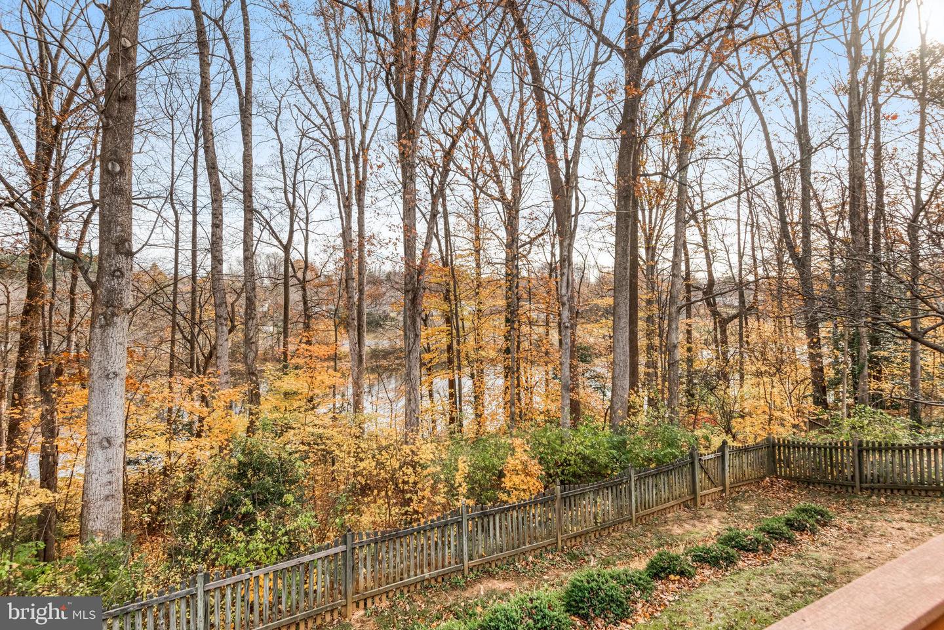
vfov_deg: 70.5
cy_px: 315
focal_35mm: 17
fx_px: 446
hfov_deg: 93.3
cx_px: 472
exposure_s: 1/500
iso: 400
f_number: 8
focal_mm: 17
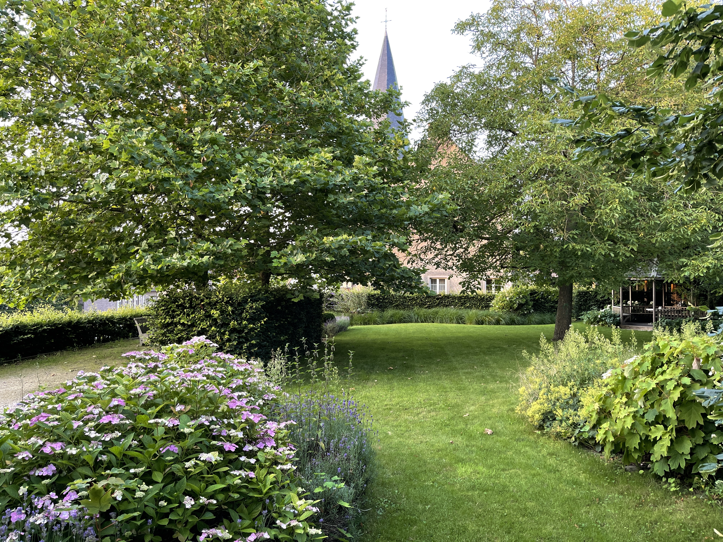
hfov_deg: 67.3
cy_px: 271
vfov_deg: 53.1
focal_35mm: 26
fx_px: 543
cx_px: 362
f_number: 1.6
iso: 125
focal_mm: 5.1
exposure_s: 1/115
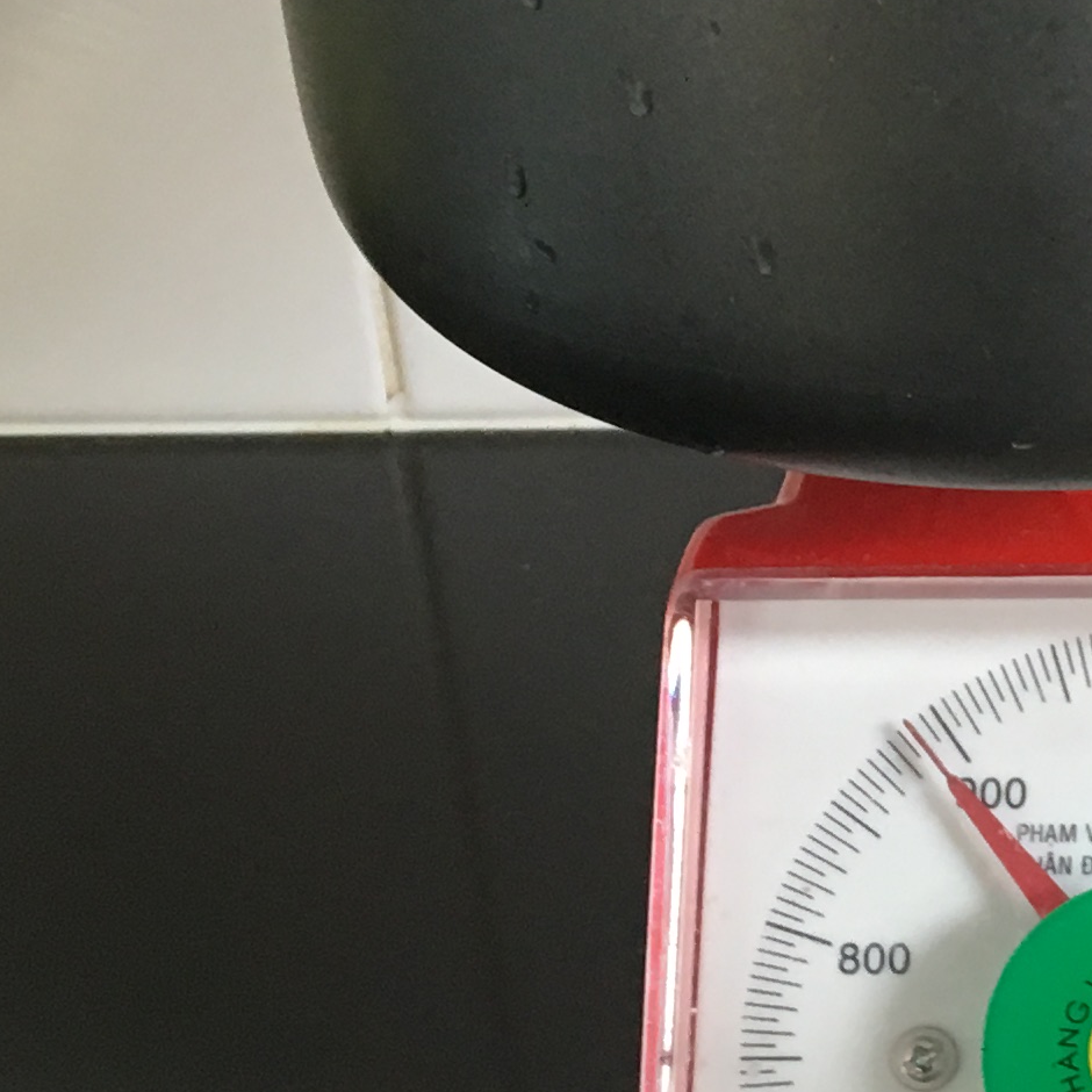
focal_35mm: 110
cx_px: 1682
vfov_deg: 15.8
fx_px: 3926
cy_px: 421
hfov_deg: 14.6
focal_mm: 4.15
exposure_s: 1/33
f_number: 2.2
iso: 125
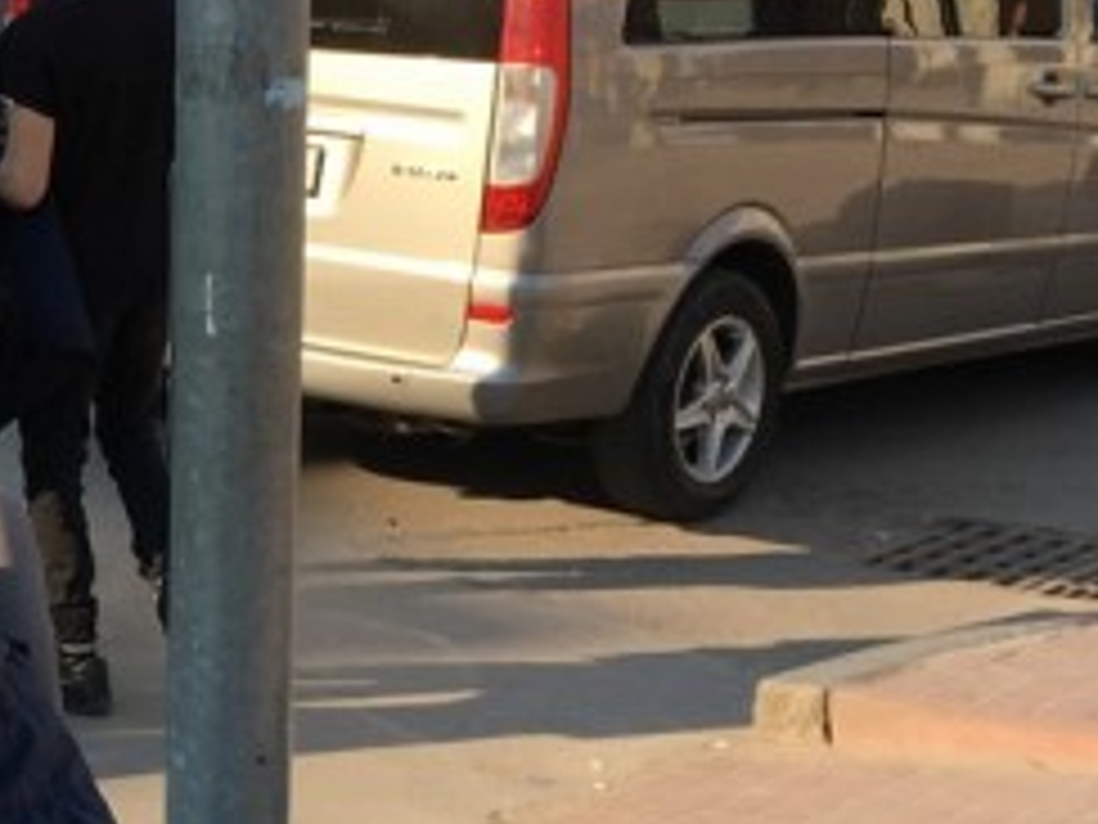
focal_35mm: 101
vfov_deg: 14.6
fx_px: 3204
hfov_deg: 18.4
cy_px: 590
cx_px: -227
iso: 25
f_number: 2.2
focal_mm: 4.15
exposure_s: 1/754
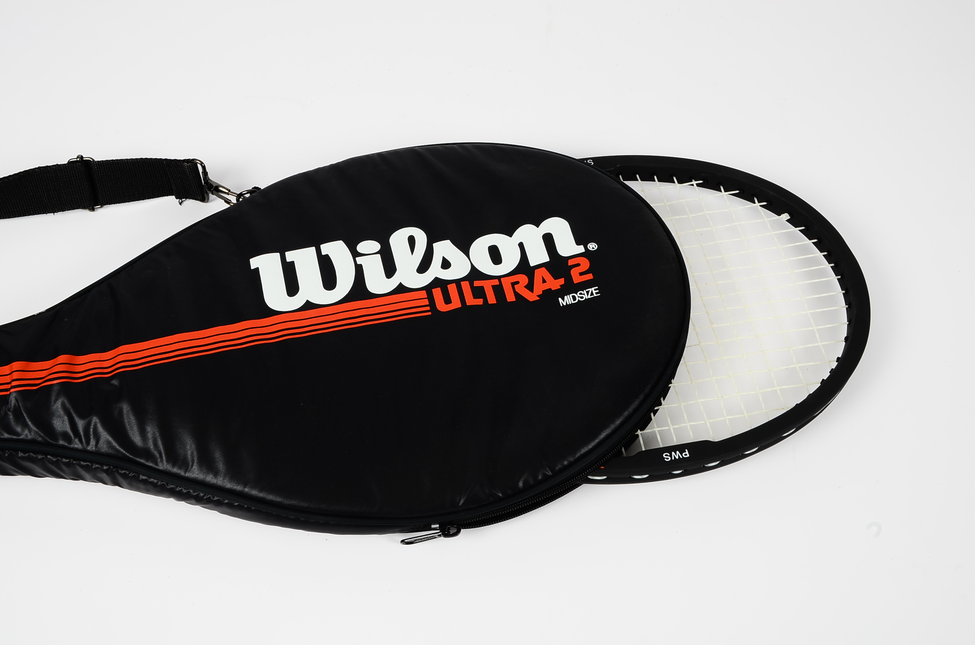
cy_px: 322
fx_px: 1014
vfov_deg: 35.3
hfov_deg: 51.4
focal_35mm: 38
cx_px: 488
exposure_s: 1/160
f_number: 16
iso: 100
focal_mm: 25
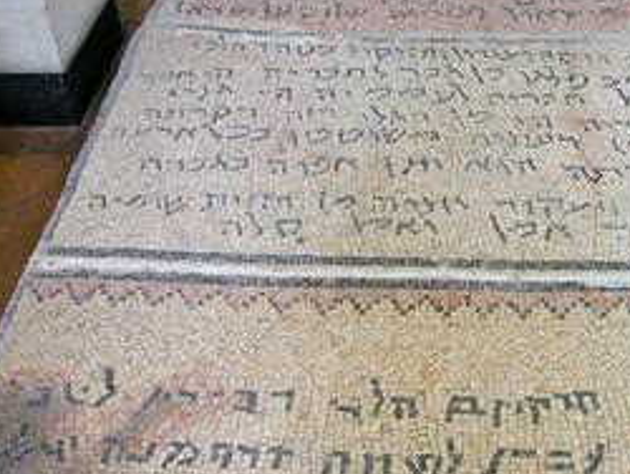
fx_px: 1020
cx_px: 484
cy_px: 166
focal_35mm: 56
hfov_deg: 33.5
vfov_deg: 26.0
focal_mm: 8.9
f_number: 2.8
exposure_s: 1/8
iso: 100
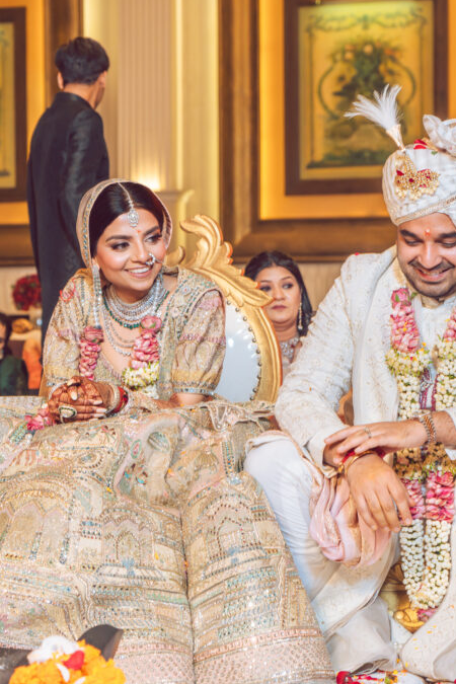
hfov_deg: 15.0
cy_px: 342
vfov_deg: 22.4
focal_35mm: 91
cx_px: 268
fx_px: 1729
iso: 1600
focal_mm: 60
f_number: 5
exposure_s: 1/160
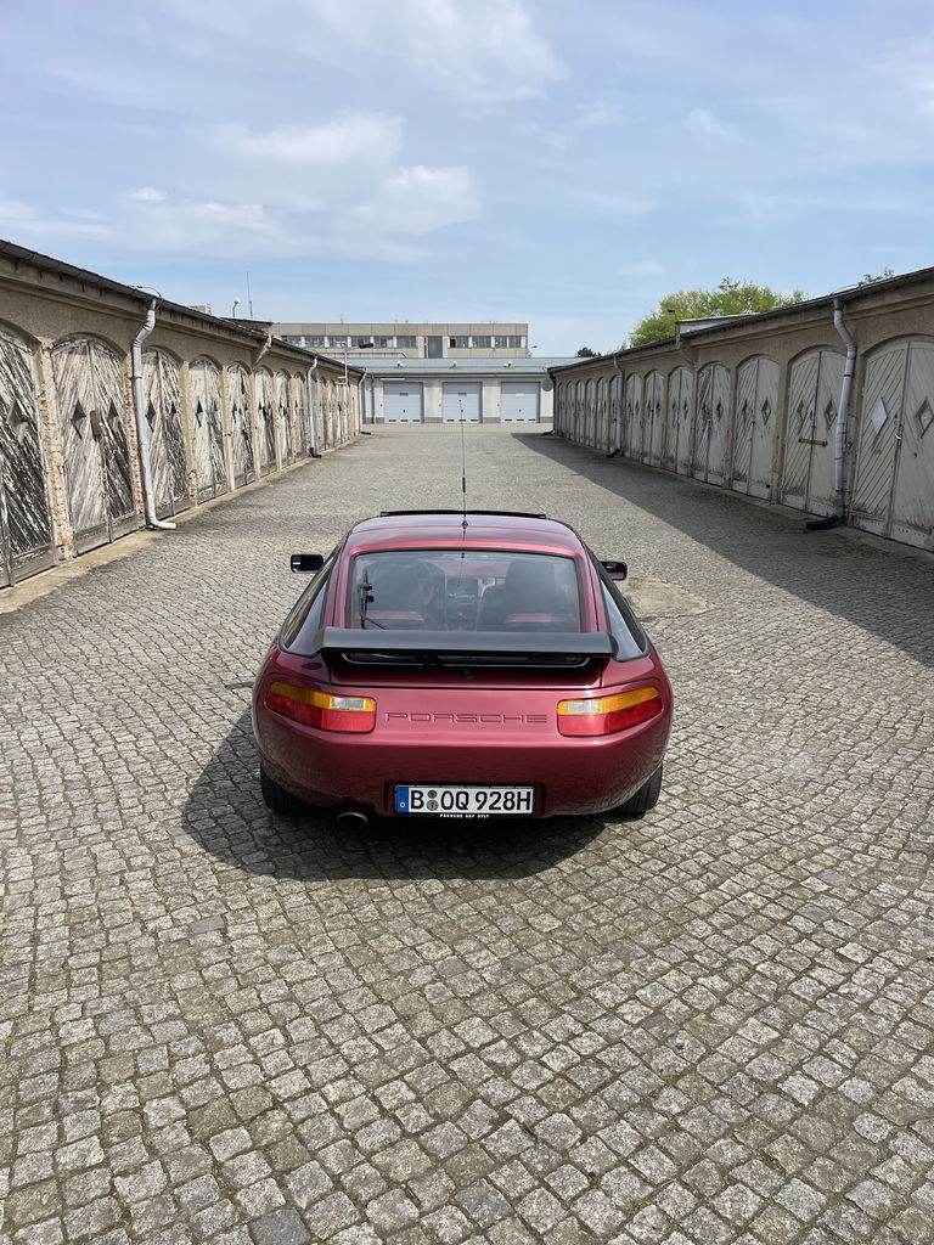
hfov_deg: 53.1
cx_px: 467
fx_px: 935
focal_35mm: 26
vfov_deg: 67.3
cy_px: 622
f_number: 1.6
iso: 32
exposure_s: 1/3401
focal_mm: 4.2
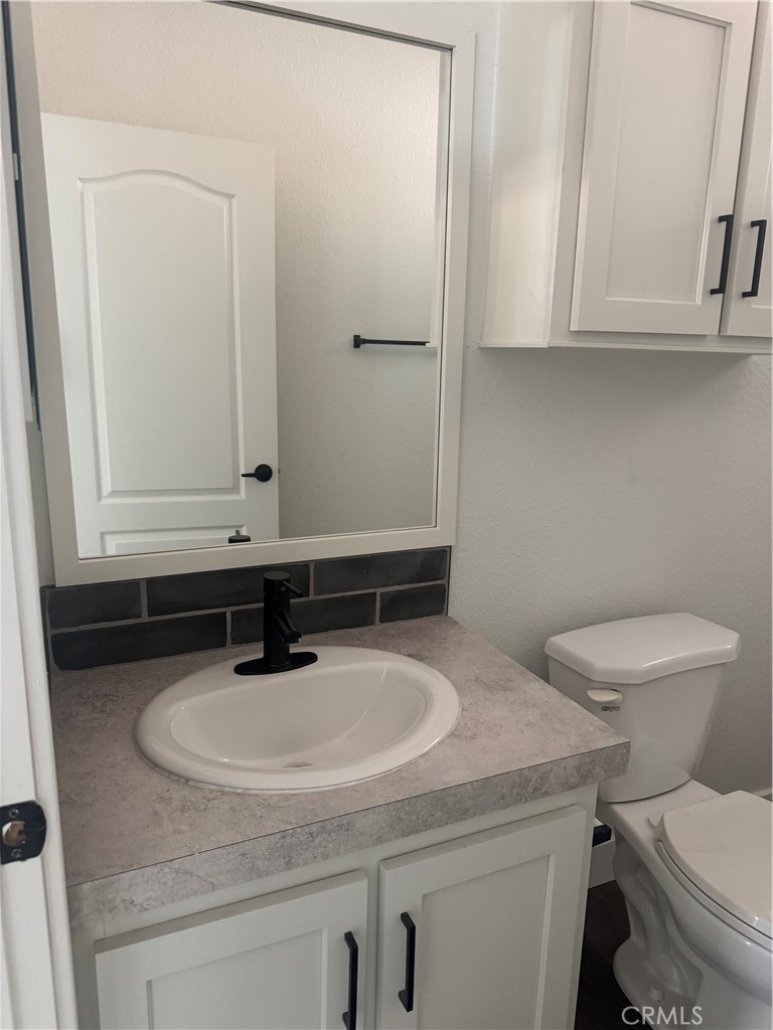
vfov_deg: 71.6
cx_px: 386
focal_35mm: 24
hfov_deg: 56.8
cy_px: 515
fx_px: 715
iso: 320
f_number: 1.78
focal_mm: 6.76
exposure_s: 1/60
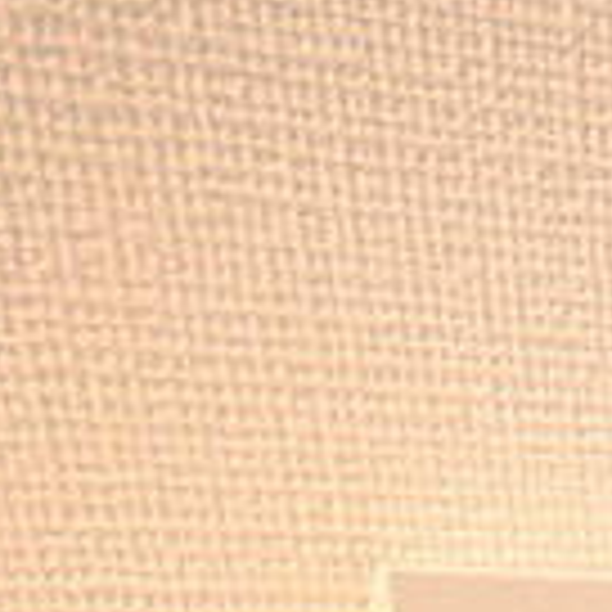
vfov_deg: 20.8
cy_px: 1143
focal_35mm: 51
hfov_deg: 27.2
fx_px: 1020
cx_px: 824
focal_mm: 8.5
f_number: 4.8
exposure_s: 1/20
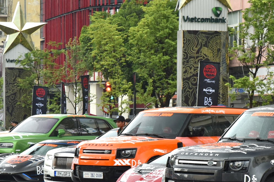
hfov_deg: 11.9
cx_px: 179
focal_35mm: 172
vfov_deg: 8.0
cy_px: 140
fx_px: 1309
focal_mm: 105
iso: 1250
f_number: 4
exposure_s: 1/200
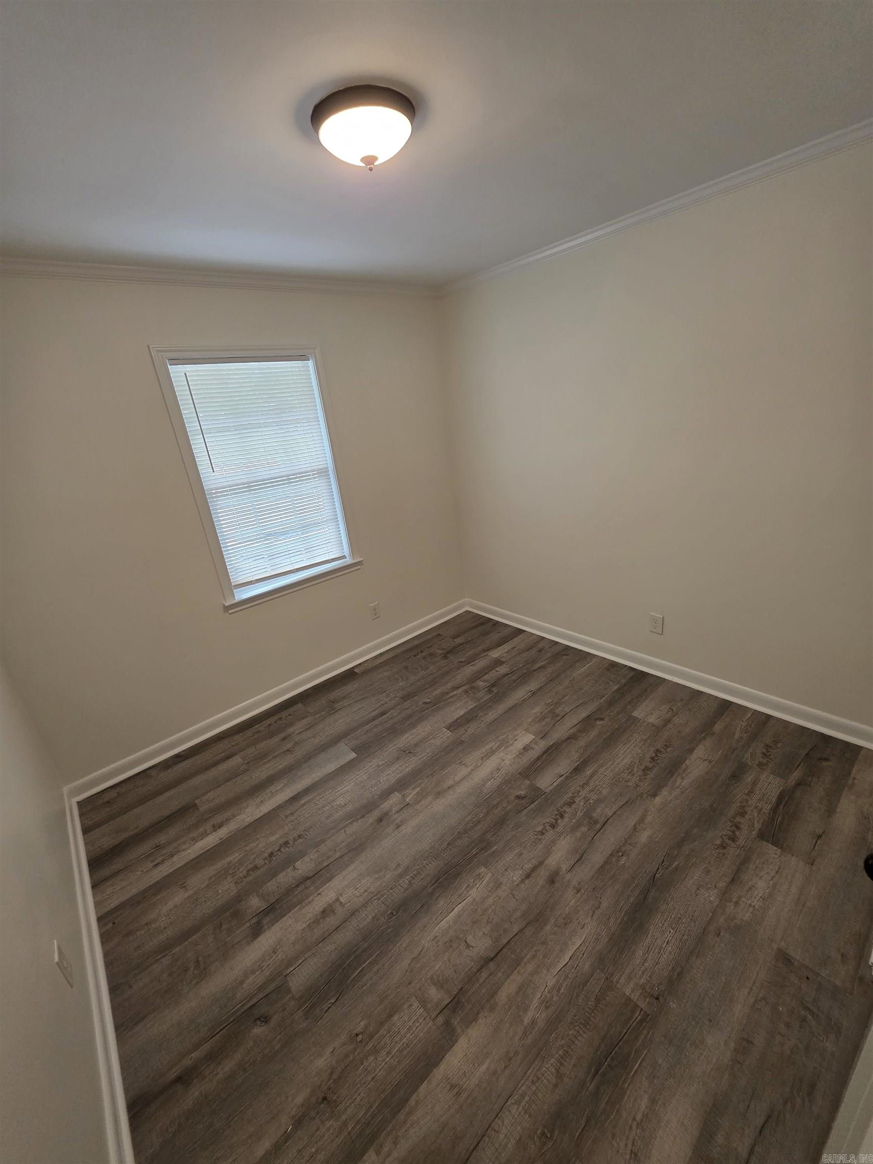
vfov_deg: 106.2
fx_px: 437
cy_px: 582
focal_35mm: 13
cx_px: 436
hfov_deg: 89.9
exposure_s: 1/120
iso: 200
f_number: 1.9
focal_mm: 2.2
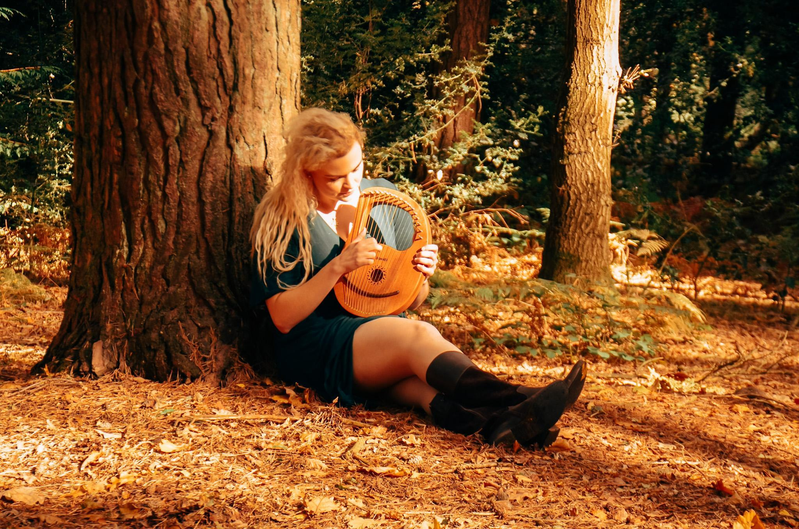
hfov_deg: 19.5
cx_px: 400
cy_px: 264
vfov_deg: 13.0
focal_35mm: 105
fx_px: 2325
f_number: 5
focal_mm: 70
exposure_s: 1/100
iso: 400
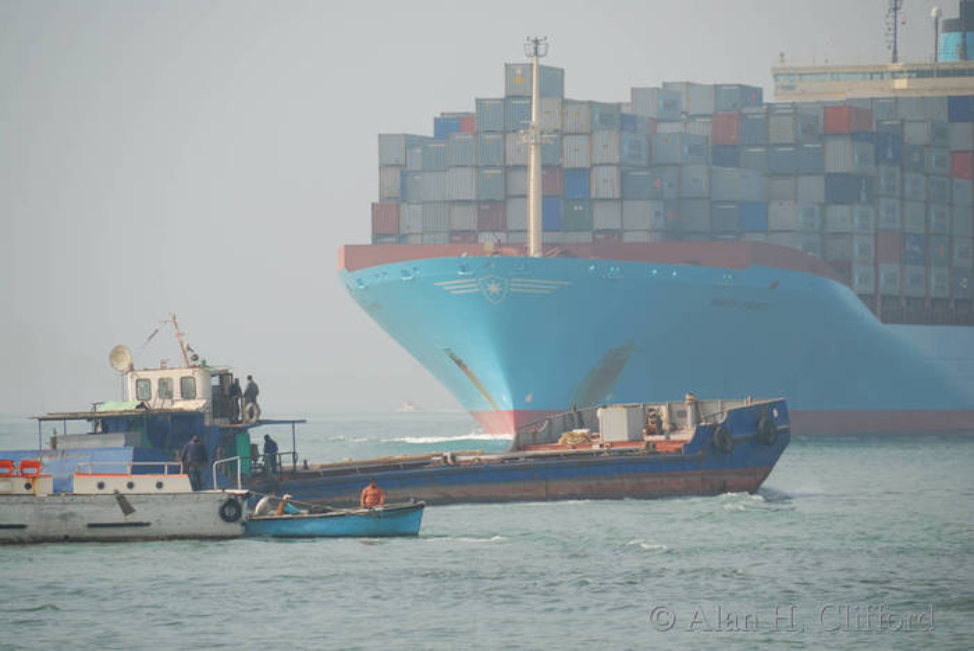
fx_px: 8123
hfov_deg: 6.9
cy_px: 326
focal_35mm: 300
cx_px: 487
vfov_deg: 4.6
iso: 100
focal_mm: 200
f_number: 5.6
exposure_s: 1/400
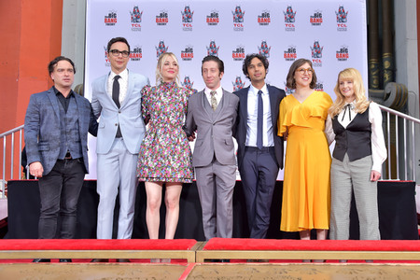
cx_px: 210
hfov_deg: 53.1
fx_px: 420
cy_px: 140
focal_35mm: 36
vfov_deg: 36.9
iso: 160
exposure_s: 1/250
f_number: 4
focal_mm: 36
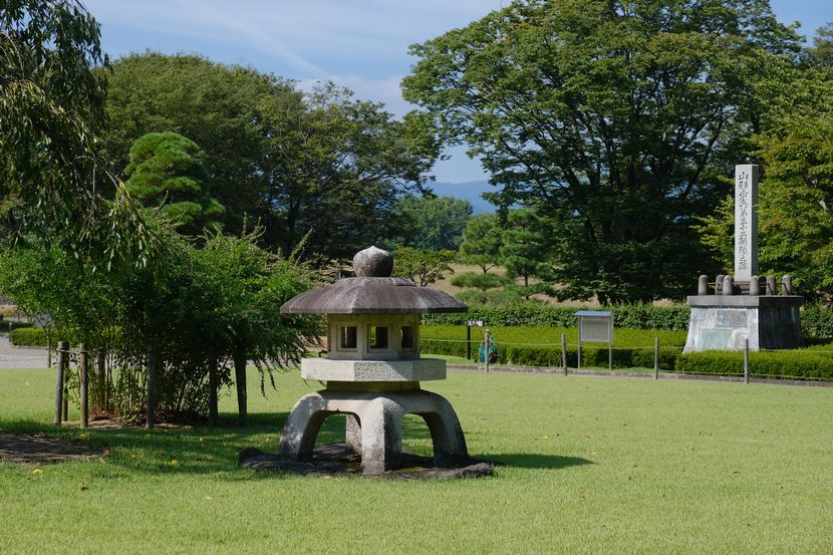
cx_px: 416
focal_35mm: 77
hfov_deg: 26.3
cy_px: 278
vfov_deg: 17.7
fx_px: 1781
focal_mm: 51.6
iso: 320
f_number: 6.4
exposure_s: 1/800
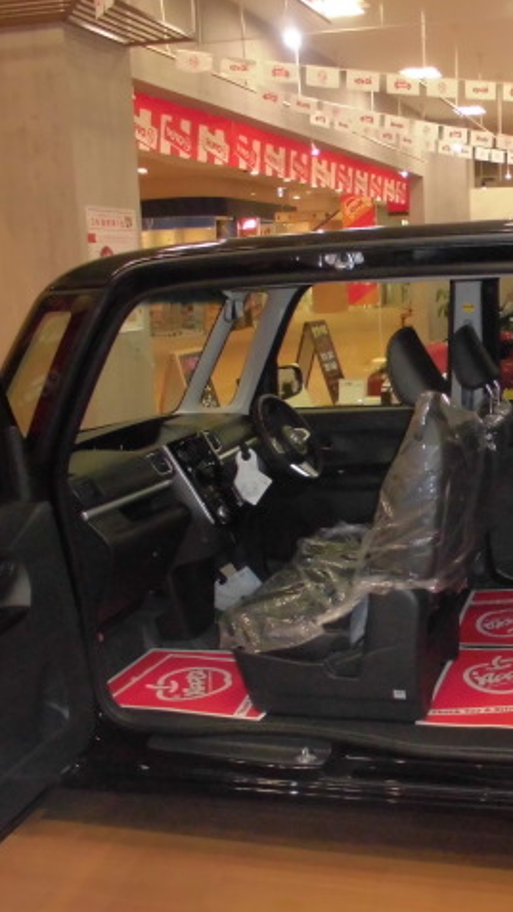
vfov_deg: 52.8
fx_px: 920
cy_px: 455
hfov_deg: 29.5
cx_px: 486
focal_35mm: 38
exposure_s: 1/60
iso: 400
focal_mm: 4.6
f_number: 3.5
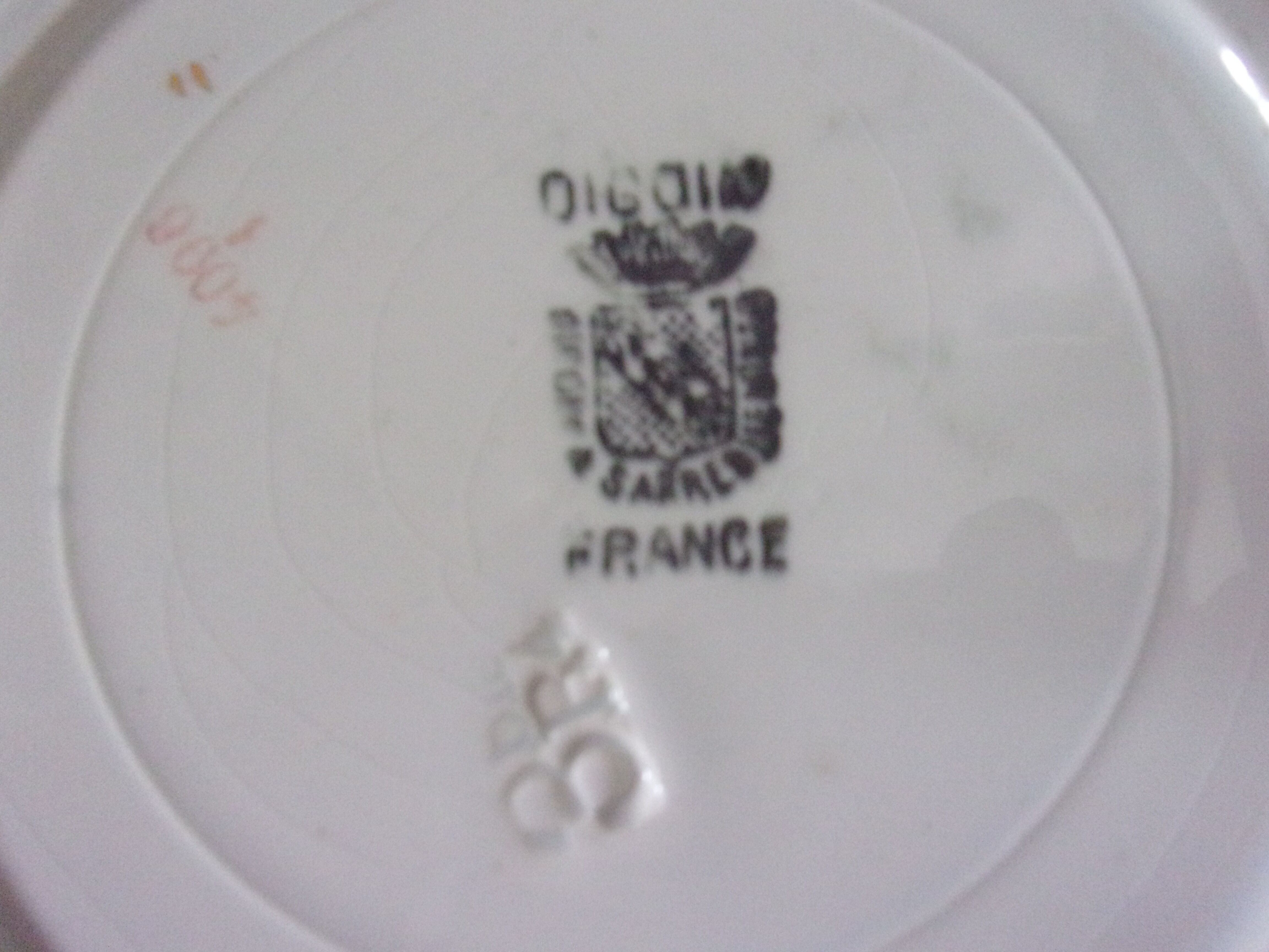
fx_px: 1026
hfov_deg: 63.4
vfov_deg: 49.7
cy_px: 476
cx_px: 634
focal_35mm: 28
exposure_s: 1/14
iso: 800
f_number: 3.9
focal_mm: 5.1
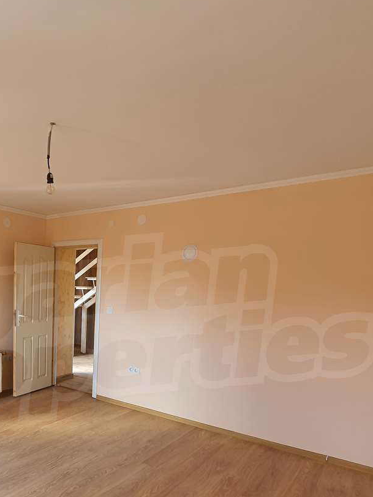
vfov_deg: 69.4
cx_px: 70
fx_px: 345
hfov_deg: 52.8
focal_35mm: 24
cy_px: 335
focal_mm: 1.8
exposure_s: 1/50
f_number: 2.2
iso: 80
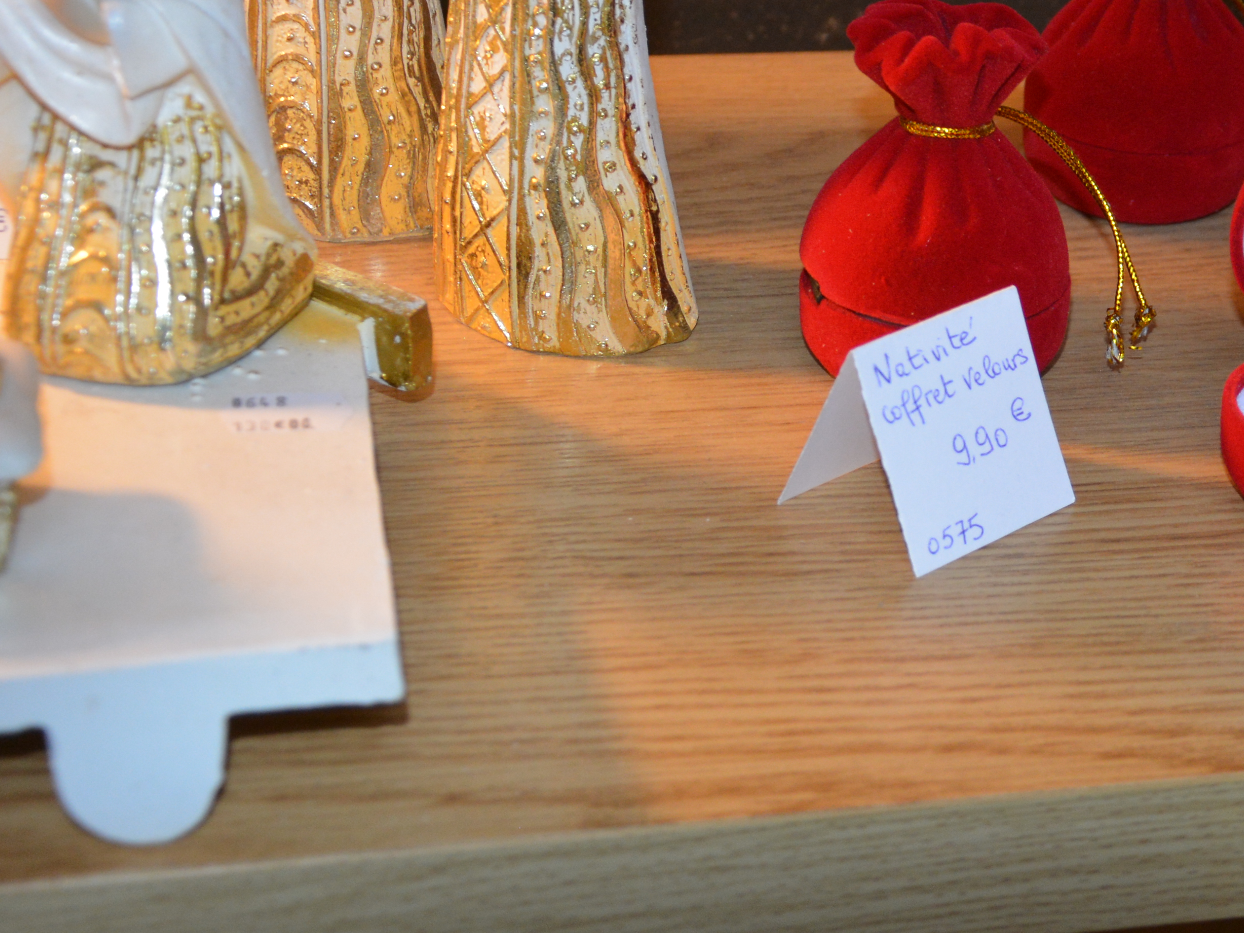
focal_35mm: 100
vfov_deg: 14.7
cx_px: 1316
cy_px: 264
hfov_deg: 19.0
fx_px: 3594
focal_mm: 28
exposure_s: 1/60
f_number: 4
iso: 560
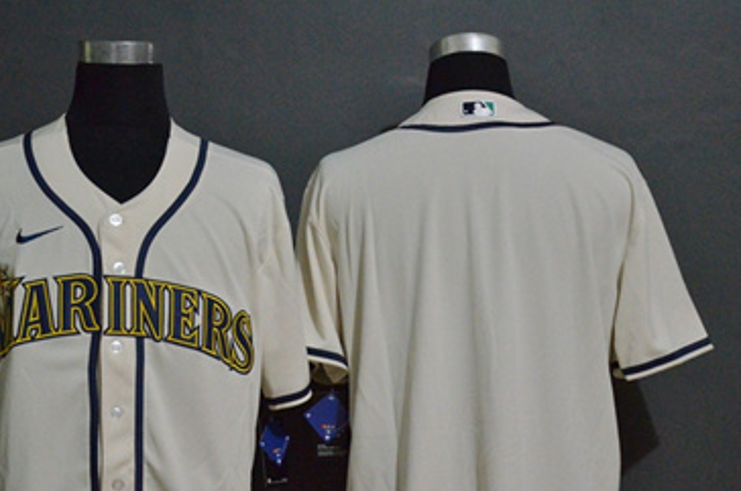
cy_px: 331
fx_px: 1904
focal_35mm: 93
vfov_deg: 14.7
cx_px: 289
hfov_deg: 22.0
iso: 4000
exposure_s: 1/100
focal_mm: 45
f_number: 4.8
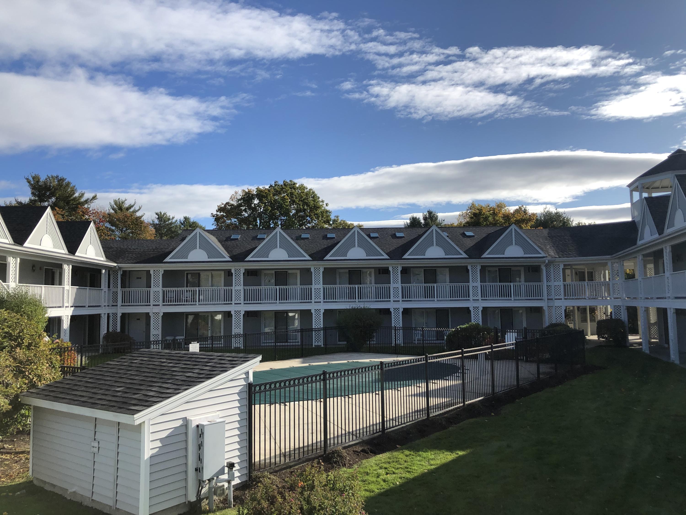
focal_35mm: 28
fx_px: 555
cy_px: 258
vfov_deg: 49.7
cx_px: 343
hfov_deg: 63.4
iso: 20
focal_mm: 3.99
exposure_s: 1/3003
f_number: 1.8
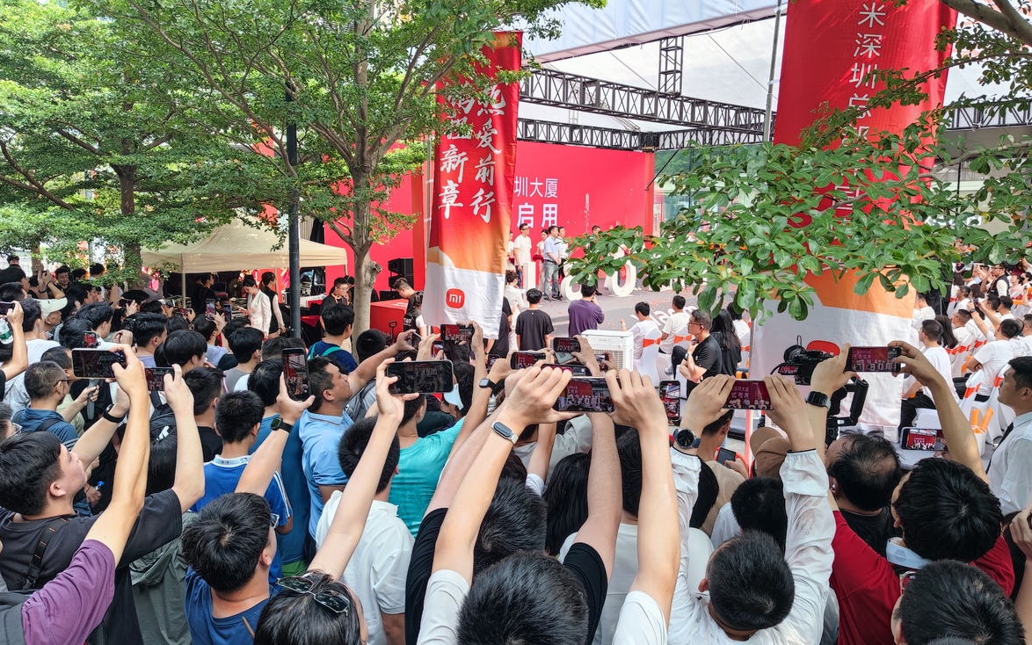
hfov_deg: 70.4
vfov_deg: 47.6
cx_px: 505
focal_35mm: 26
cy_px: 325
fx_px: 731
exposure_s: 1/58
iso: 50
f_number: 1.85
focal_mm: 6.78
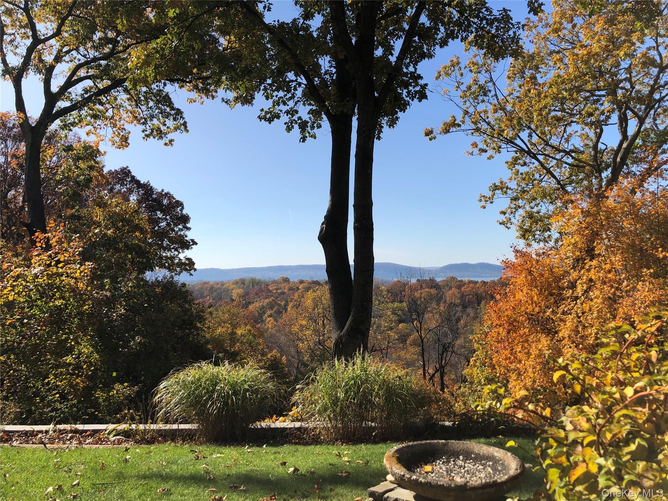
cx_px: 334
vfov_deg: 49.7
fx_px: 540
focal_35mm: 28
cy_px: 250
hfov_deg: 63.4
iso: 20
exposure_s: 1/2288
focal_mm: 4
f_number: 1.8
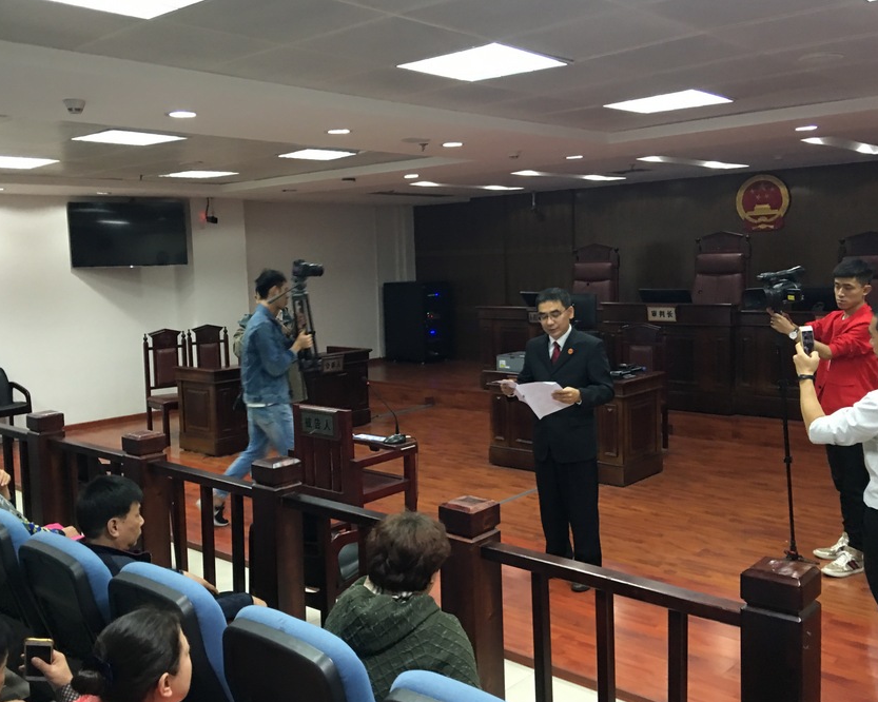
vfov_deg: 43.3
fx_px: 883
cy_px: 345
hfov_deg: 52.8
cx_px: 404
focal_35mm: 34
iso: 100
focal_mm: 4.15
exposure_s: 1/17
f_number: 2.2
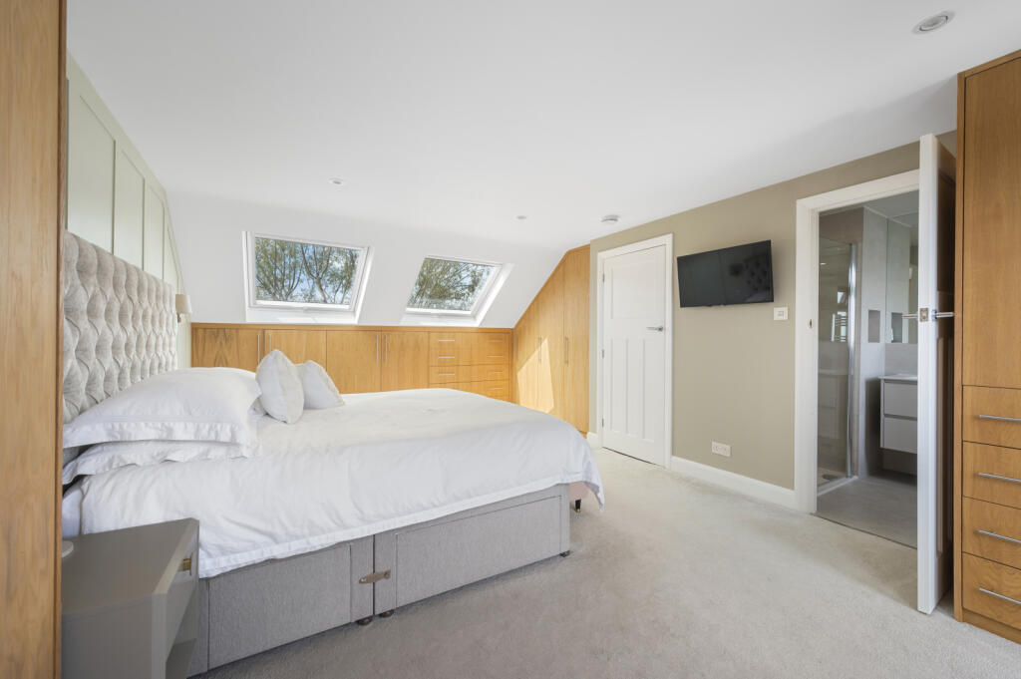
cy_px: 340
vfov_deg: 81.1
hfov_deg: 104.3
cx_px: 510
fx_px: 397
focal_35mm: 14
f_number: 16
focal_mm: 14
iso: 200
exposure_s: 1/4
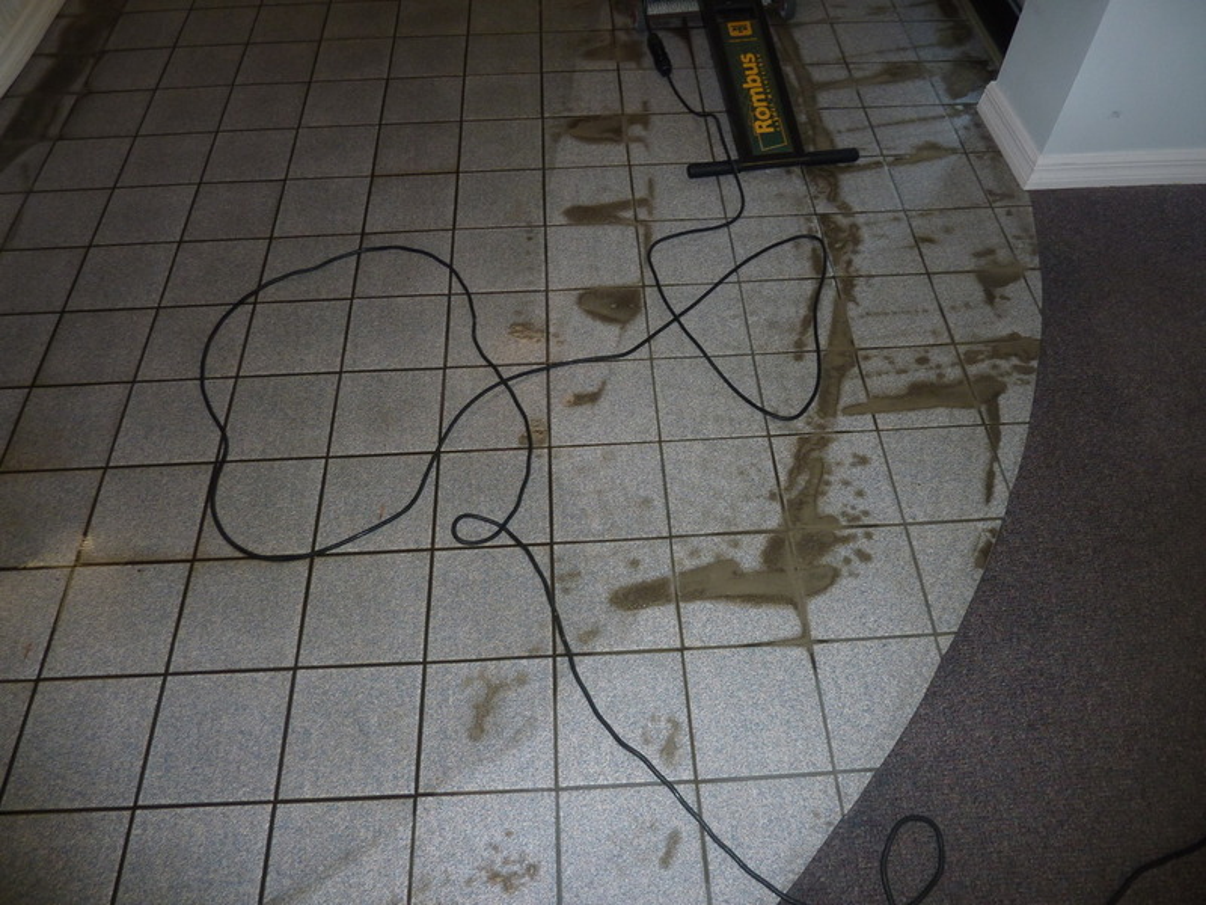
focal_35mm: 25
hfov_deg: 69.4
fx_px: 871
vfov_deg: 54.9
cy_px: 452
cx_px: 603
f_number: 3.3
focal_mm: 4.1
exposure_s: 1/30
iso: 100
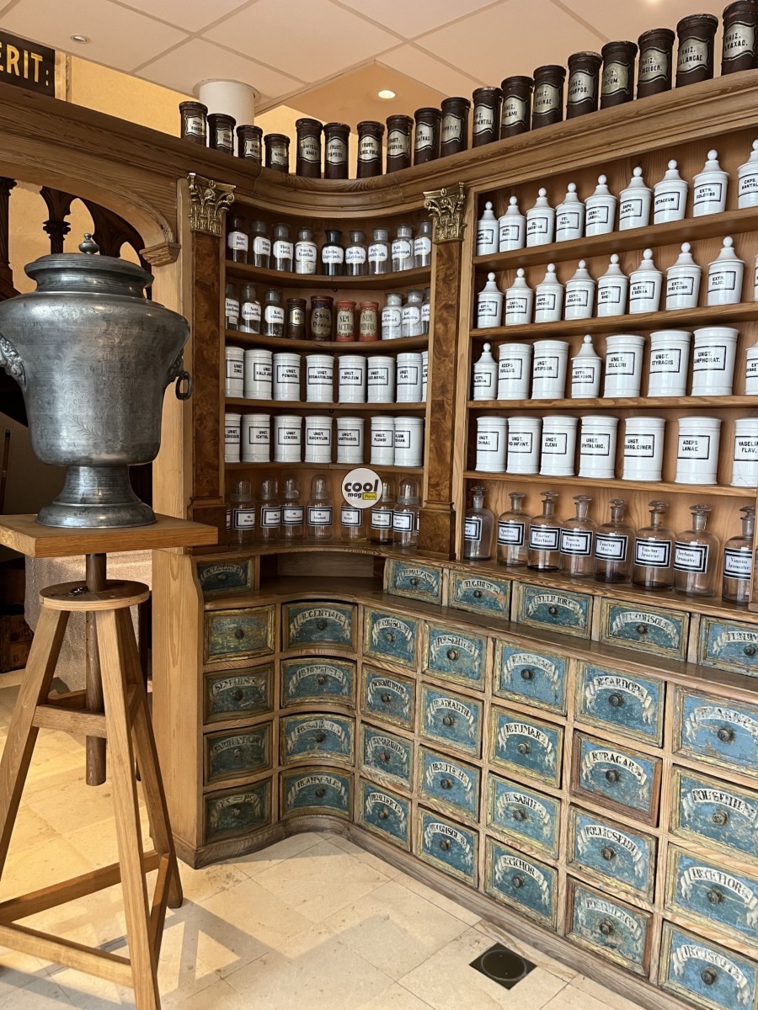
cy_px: 505
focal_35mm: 26
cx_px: 379
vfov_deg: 67.3
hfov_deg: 53.1
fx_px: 759
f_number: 1.6
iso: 250
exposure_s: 1/50
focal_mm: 5.1
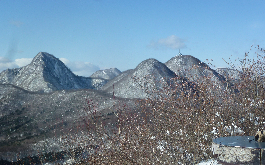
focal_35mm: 56
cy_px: 99
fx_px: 404
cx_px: 128
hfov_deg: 36.3
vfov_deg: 23.1
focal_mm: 8.7
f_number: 4.1
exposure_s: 1/1000
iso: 100
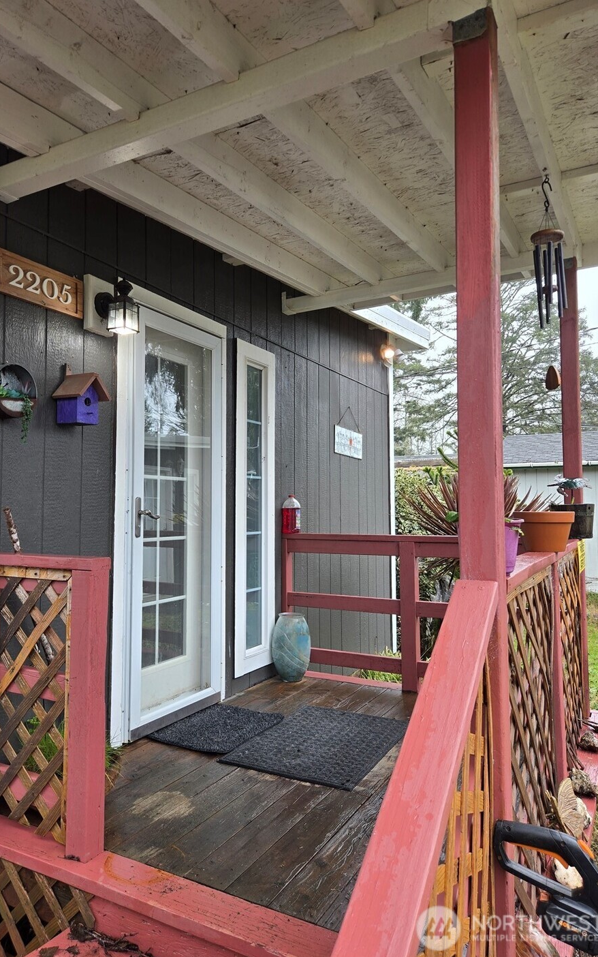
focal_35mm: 25
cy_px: 469
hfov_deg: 49.1
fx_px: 652
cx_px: 257
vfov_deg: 72.5
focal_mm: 5.4
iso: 25
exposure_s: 1/137
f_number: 1.8
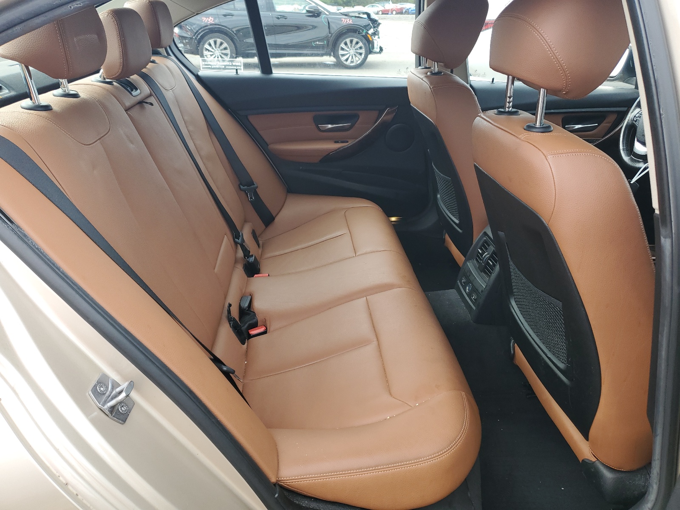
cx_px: 340
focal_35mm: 26
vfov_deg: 53.1
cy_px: 255
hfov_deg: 67.3
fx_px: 511
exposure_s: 1/270
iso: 50
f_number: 1.5
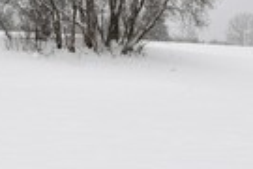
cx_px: 260
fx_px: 569
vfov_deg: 16.7
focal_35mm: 81
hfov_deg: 23.8
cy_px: 32
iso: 400
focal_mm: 26
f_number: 9
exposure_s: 1/400
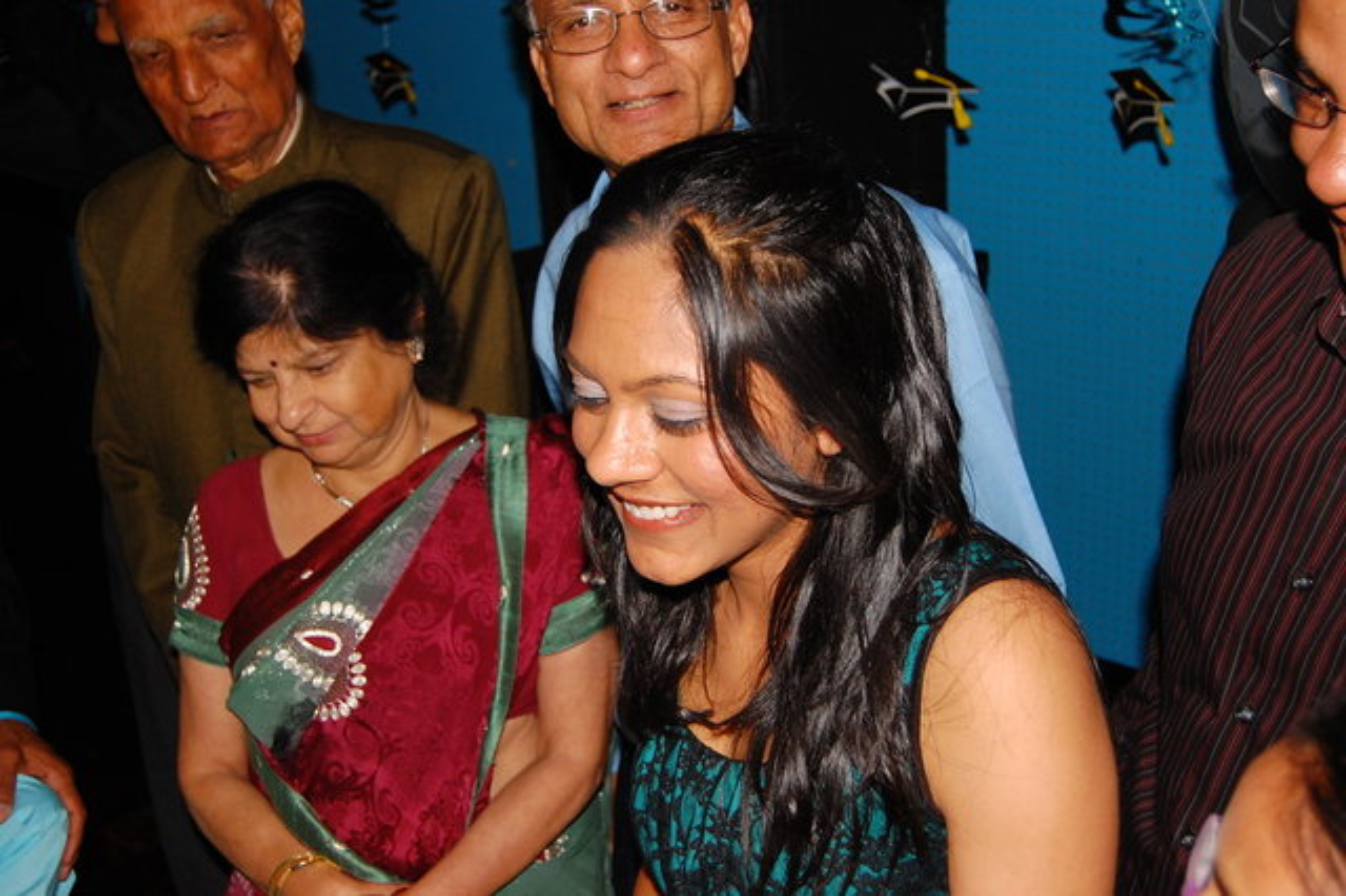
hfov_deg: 42.3
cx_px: 673
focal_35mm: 46
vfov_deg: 28.9
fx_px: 1738
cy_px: 448
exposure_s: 1/60
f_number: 4.5
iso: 400
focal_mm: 31
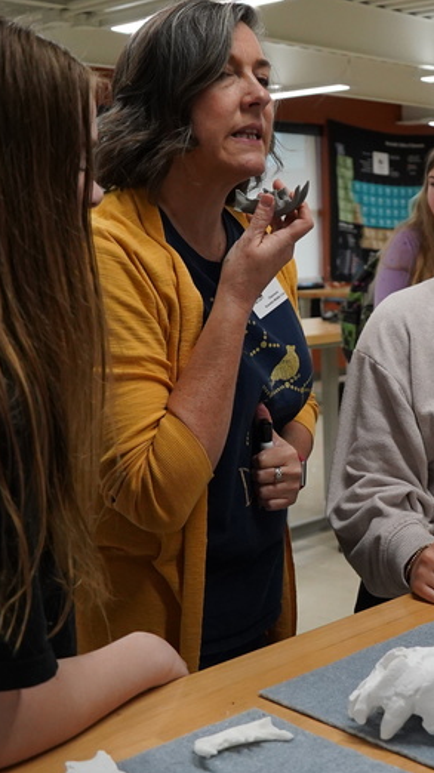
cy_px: 393
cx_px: 398
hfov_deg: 22.0
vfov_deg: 39.2
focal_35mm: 53
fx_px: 1086
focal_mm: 22
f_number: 3.5
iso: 2500
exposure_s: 1/1000
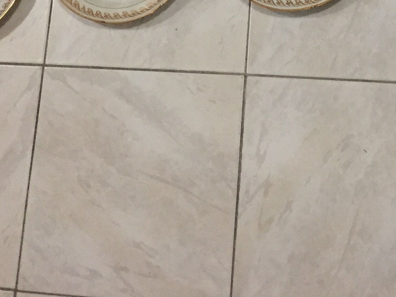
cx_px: 260
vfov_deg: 16.5
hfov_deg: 23.5
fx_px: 950
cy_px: -115
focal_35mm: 83
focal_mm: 4.15
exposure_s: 1/33
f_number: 2.2
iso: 320
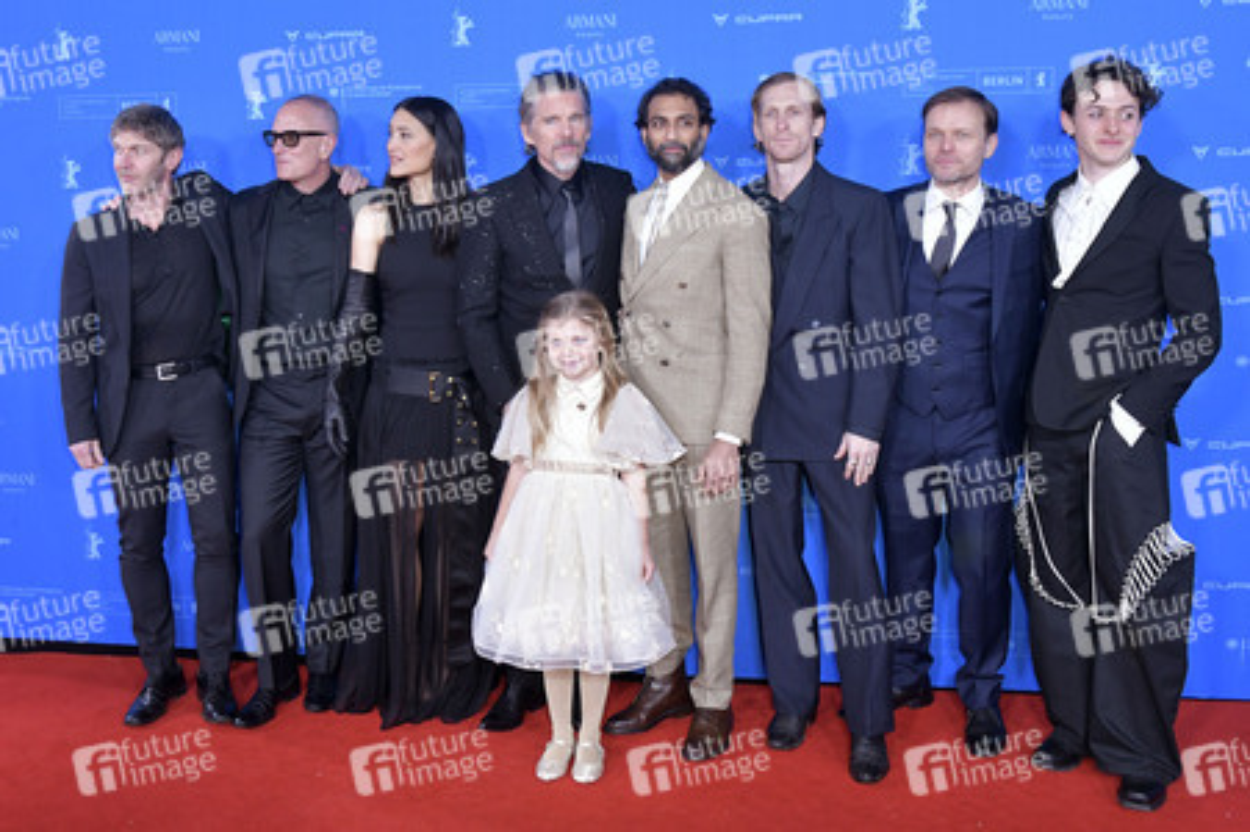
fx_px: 1110
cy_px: 416
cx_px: 625
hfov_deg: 58.8
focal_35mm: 32
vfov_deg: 41.1
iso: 1600
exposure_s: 1/160
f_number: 5.6
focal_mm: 32
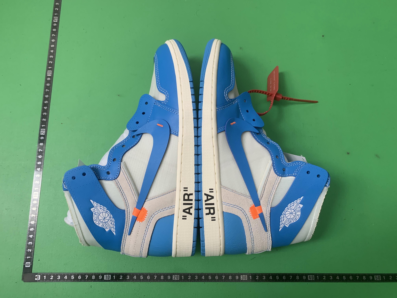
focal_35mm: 26
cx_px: 198
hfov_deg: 67.3
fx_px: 298
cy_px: 149
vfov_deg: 53.1
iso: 160
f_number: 1.8
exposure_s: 1/60
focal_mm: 4.25
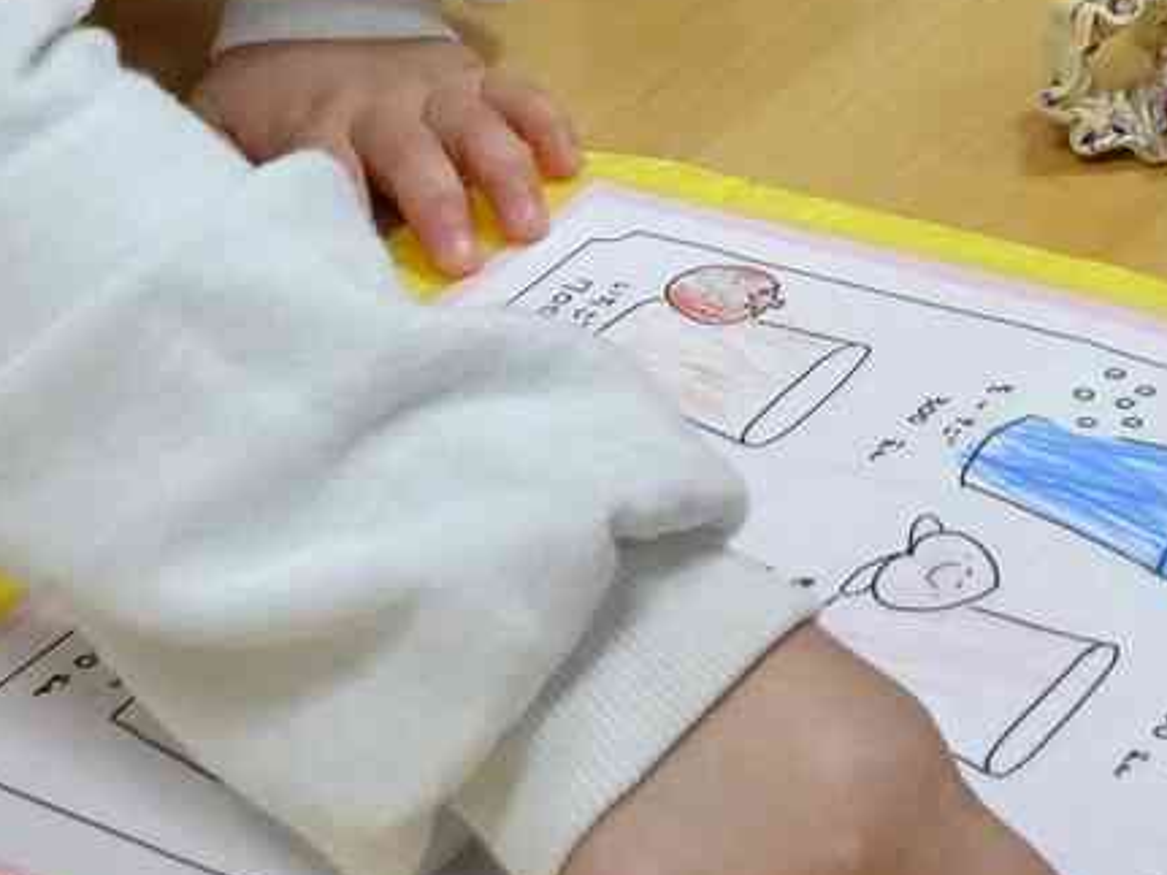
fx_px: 3404
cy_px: -624
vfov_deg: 13.4
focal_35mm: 101
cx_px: 971
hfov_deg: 19.2
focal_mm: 4.1
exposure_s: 1/125
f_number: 3.5
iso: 400
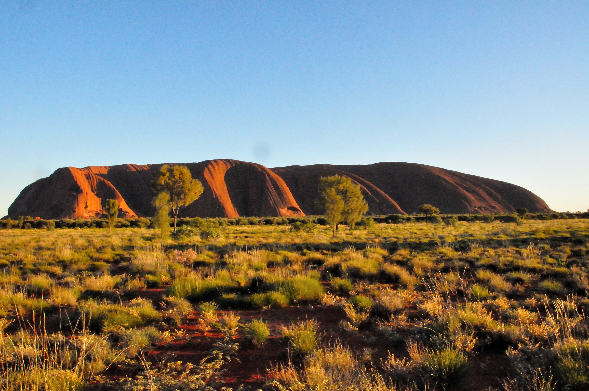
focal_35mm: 27
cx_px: 294
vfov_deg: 47.8
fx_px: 441
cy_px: 196
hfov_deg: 67.4
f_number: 20
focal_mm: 18
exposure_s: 1/400
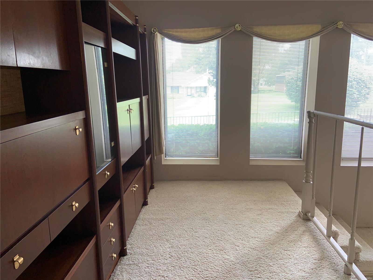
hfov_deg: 67.3
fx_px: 280
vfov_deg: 53.1
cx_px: 186
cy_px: 140
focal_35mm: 26
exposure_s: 1/60
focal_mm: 4.25
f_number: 1.8
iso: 64
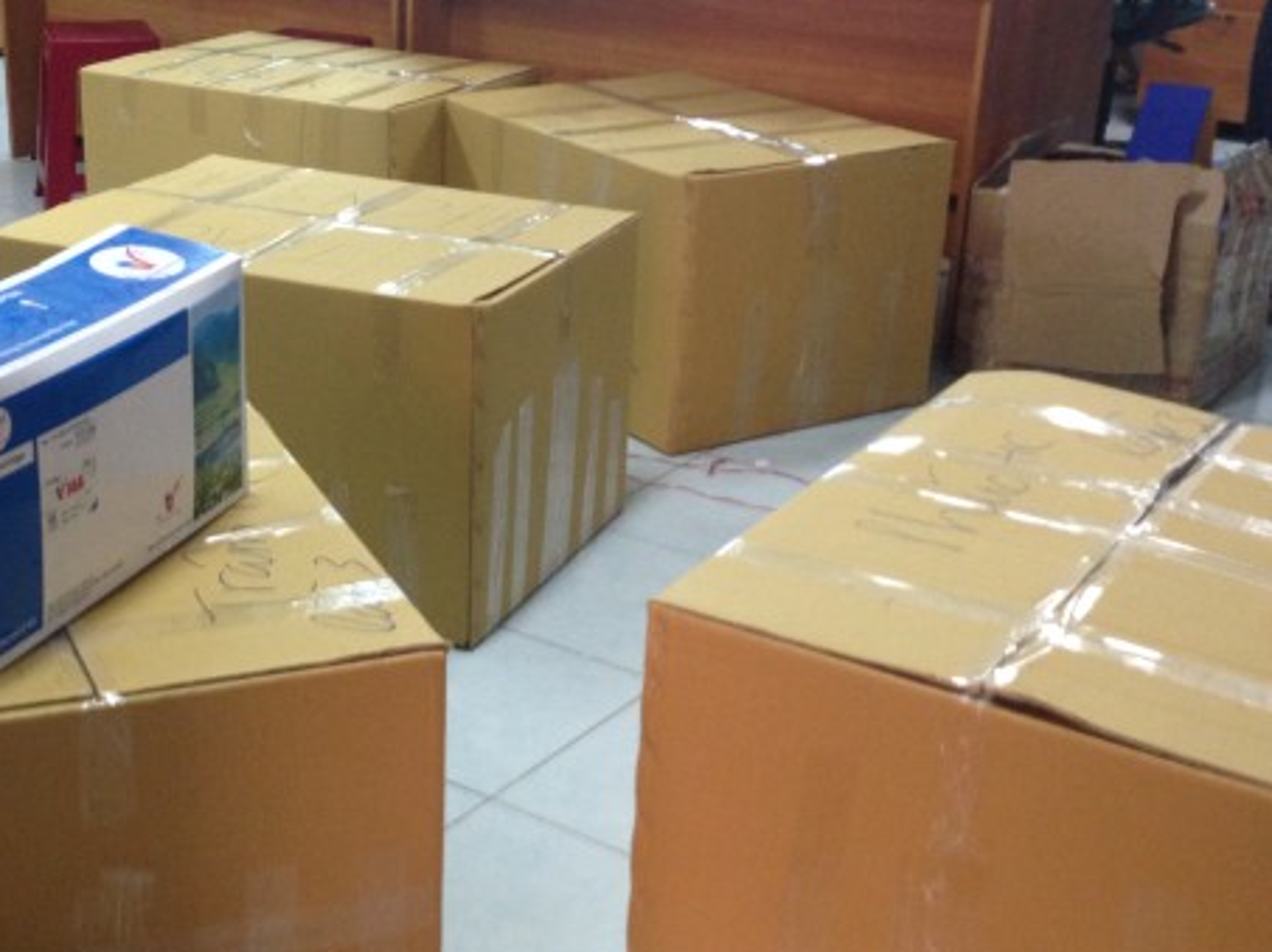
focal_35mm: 56
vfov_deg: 26.1
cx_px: 373
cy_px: 452
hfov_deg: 33.9
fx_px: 2056
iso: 160
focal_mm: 4.12
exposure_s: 1/20
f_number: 2.4
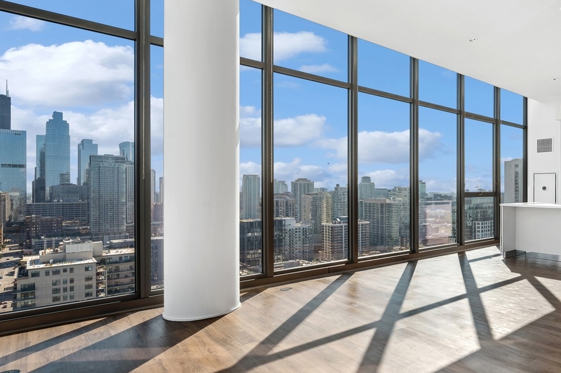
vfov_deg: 53.0
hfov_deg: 69.1
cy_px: 167
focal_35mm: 24
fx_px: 374
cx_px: 419
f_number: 10
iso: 100
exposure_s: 1/20
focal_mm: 14
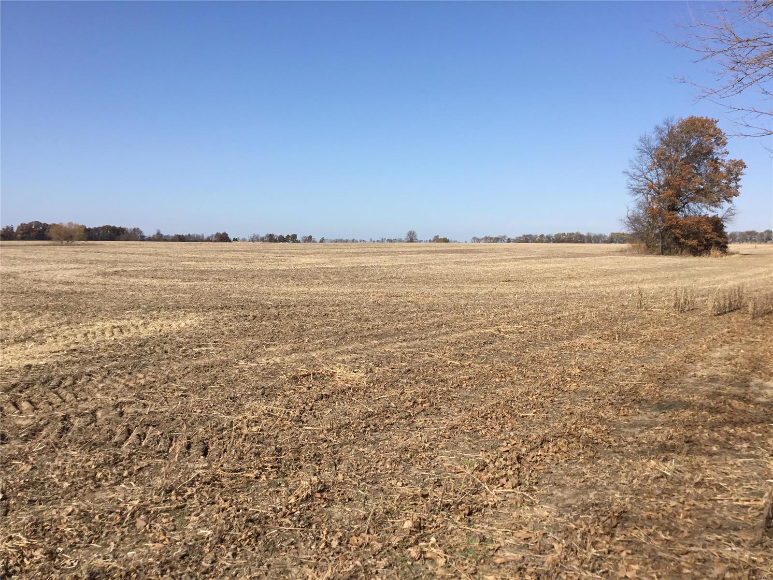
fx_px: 692
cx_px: 386
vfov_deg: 45.4
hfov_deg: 58.4
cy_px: 290
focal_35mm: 31
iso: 25
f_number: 2.4
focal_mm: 3.3
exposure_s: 1/1698
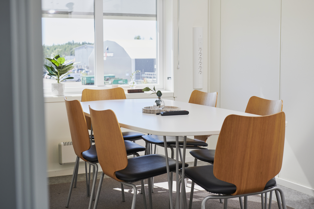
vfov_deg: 23.4
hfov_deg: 34.5
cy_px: 104
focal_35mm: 58
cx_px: 157
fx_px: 506
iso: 250
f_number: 5.6
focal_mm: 58
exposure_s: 1/200
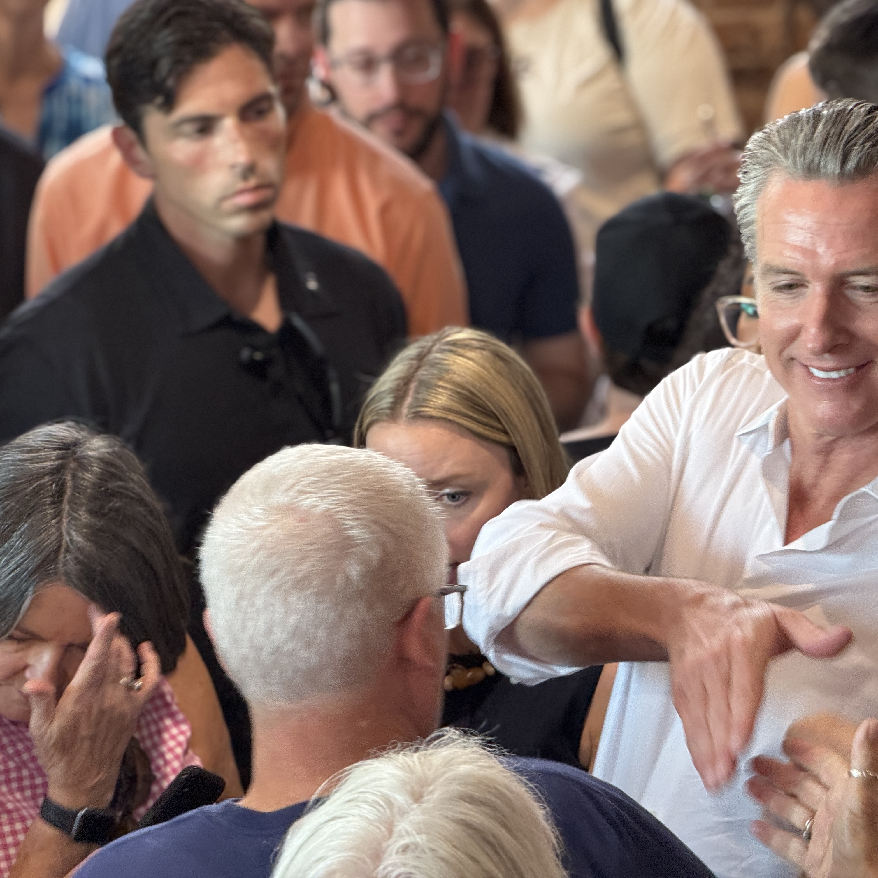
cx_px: 565
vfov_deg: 12.3
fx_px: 4075
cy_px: 438
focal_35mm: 142
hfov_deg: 12.3
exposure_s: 1/59
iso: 400
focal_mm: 15.66
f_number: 2.8
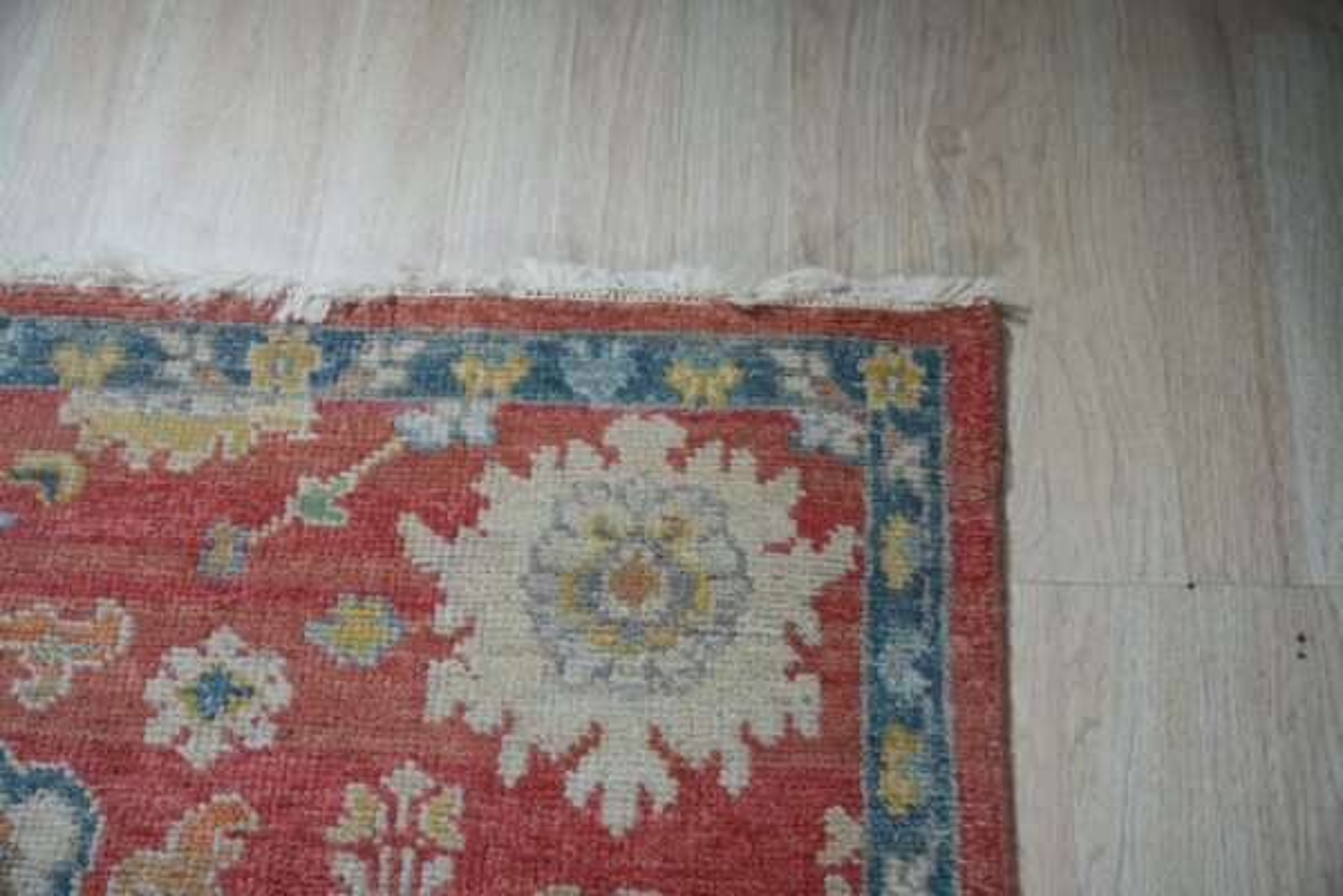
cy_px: 448
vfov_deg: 32.9
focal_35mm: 41
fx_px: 1518
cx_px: 672
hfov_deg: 47.7
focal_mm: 40.7
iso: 320
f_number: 4
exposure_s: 1/160
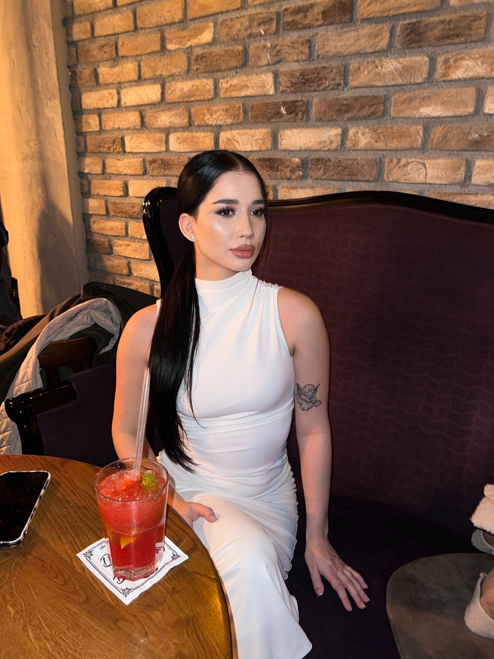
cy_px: 330
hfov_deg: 53.1
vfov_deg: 67.3
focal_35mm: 26
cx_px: 247
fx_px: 495
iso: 40
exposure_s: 1/4
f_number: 1.5
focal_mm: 5.7
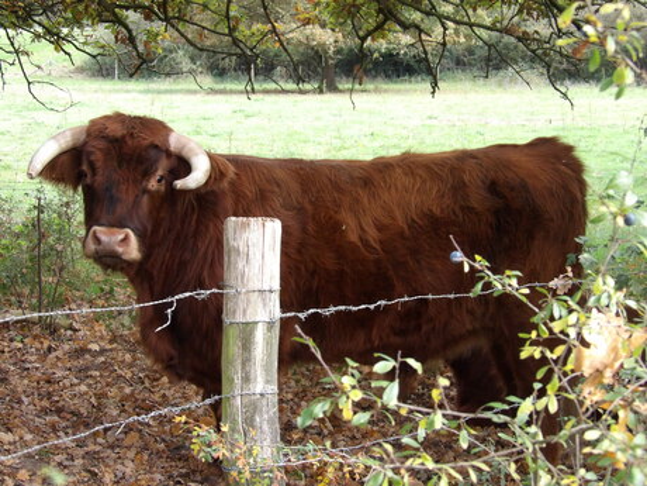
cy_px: 243
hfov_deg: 19.3
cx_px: 324
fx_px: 1906
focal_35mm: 102
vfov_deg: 14.5
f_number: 4.2
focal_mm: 18.2
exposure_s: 1/94
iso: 400
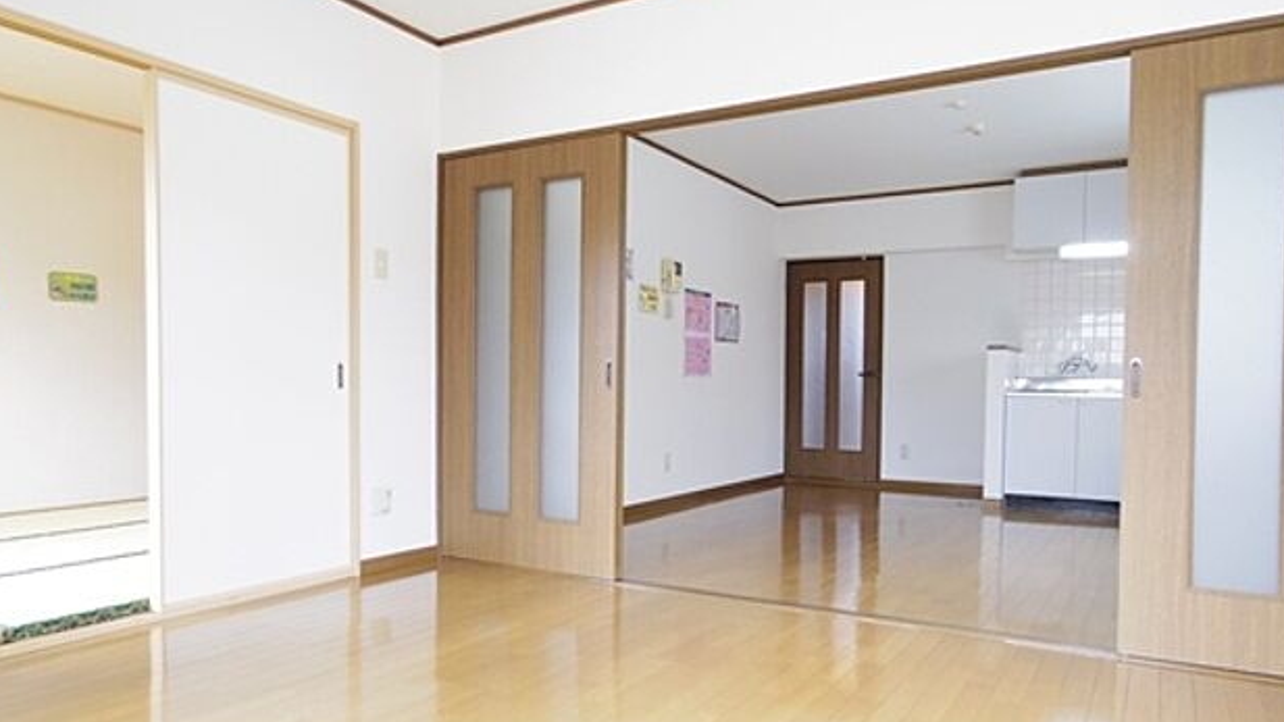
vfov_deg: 44.3
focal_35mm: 26
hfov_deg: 71.9
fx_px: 885
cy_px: 410
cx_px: 645
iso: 500
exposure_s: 1/40
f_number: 2.8
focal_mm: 5
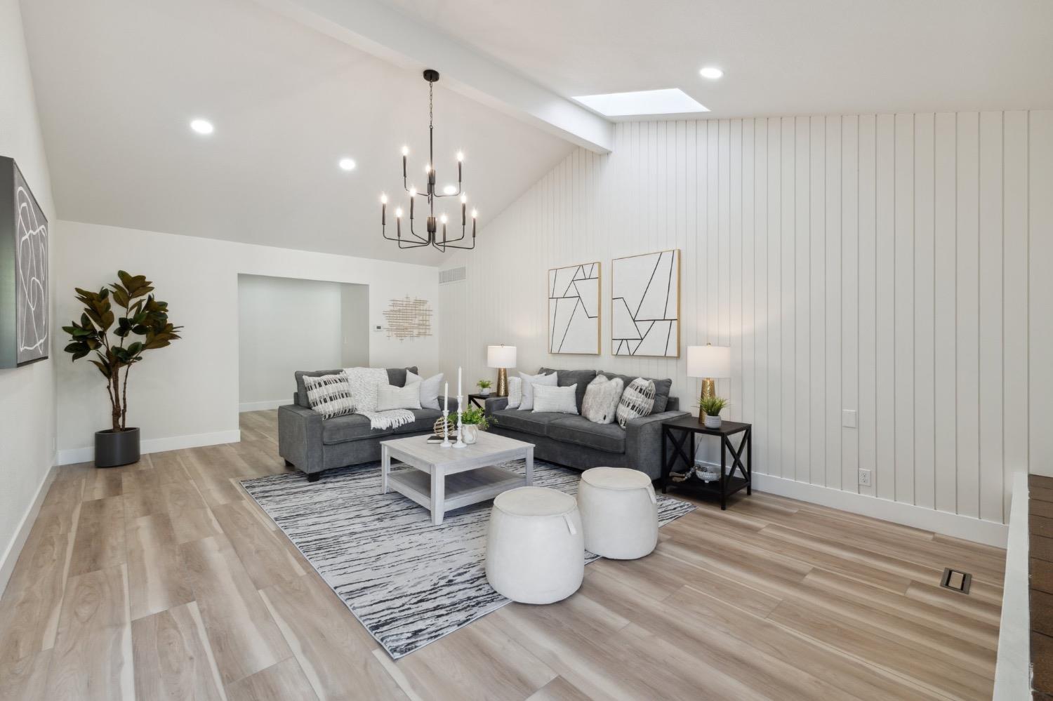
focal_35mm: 15
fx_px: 439
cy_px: 350
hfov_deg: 100.4
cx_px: 526
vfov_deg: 77.3
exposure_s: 1/10
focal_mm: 10
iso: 100
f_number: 8
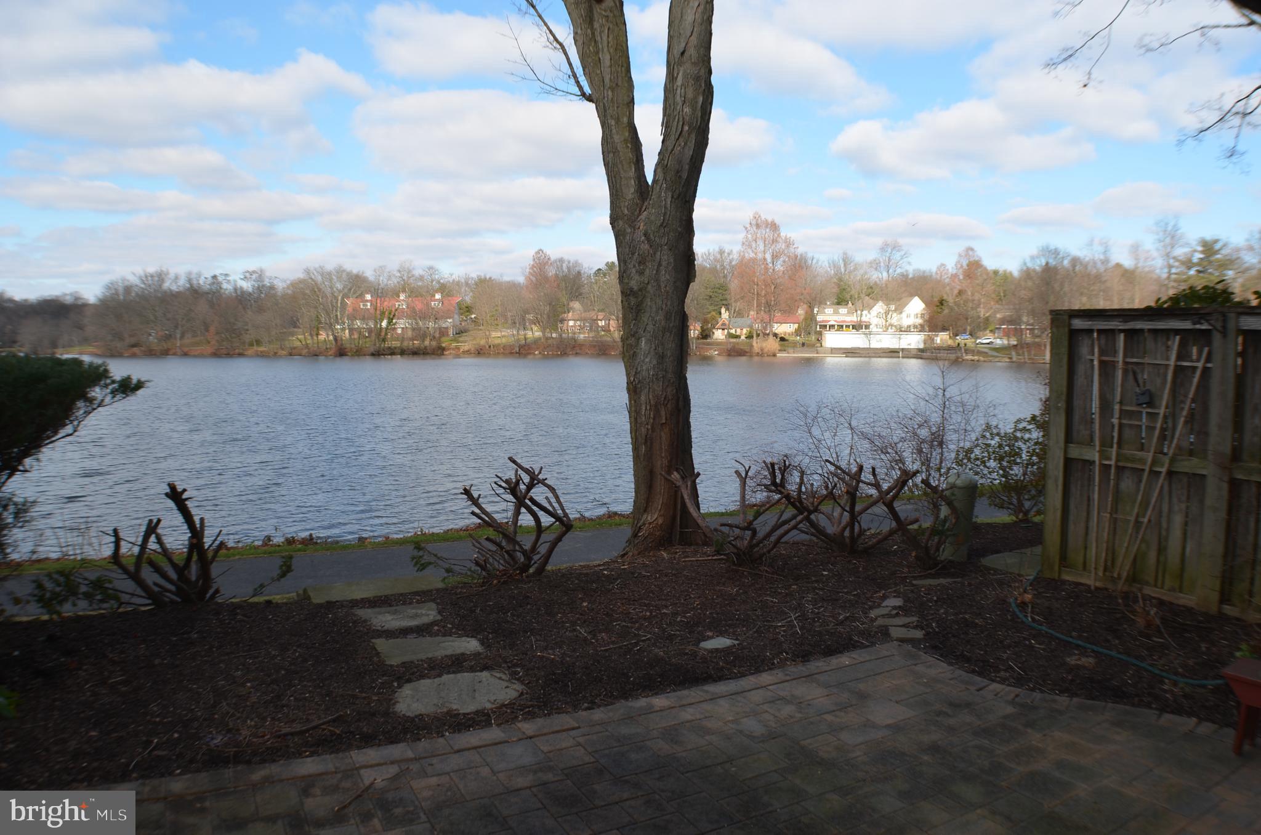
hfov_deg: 57.3
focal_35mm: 33
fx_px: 1153
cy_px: 418
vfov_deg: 39.8
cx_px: 630
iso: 100
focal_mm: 22
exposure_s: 1/200
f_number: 7.1
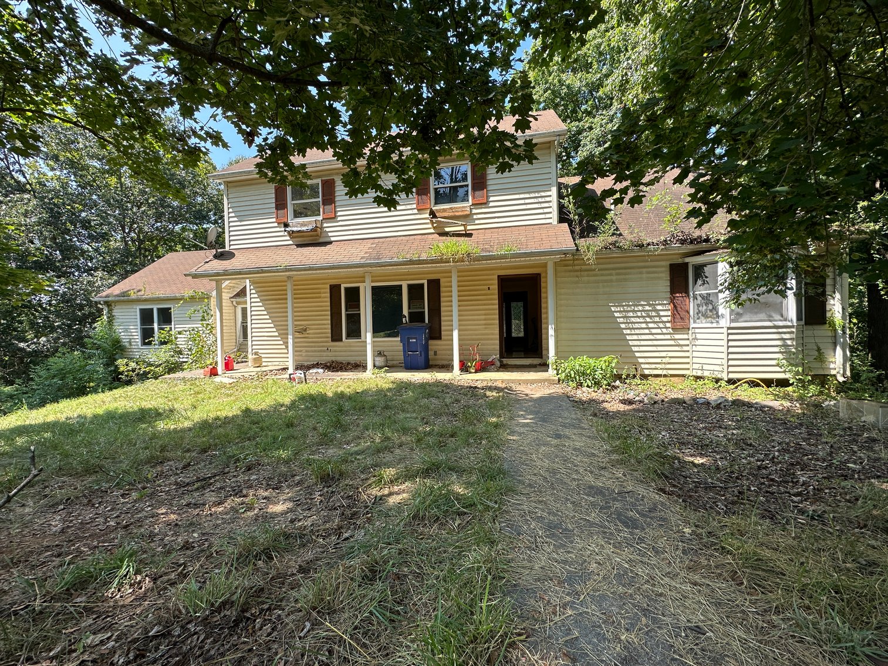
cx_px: 444
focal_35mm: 14
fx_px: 359
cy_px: 333
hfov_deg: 102.1
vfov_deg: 85.7
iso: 40
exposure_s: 1/548
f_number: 2.2
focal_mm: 2.22
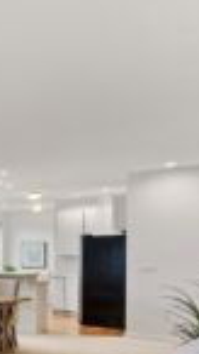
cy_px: 270
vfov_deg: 43.0
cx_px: -269
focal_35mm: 46
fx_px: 432
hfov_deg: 15.4
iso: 1600
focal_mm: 16
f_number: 8
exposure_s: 1/50
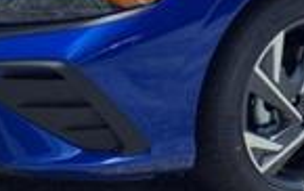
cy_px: -21
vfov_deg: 10.3
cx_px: 352
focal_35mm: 126
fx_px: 1045
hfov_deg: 16.0
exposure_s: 1/2000
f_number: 1.9
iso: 40
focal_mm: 3.58
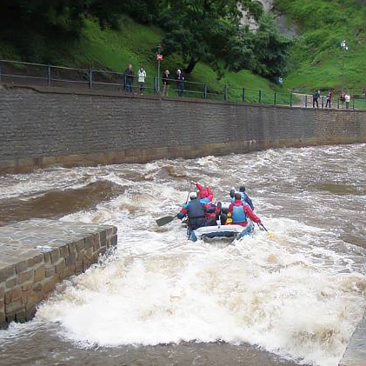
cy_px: 199
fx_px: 610
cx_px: 237
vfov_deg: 33.4
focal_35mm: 51
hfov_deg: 33.2
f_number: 3.5
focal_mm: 6.7
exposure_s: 1/125
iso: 80
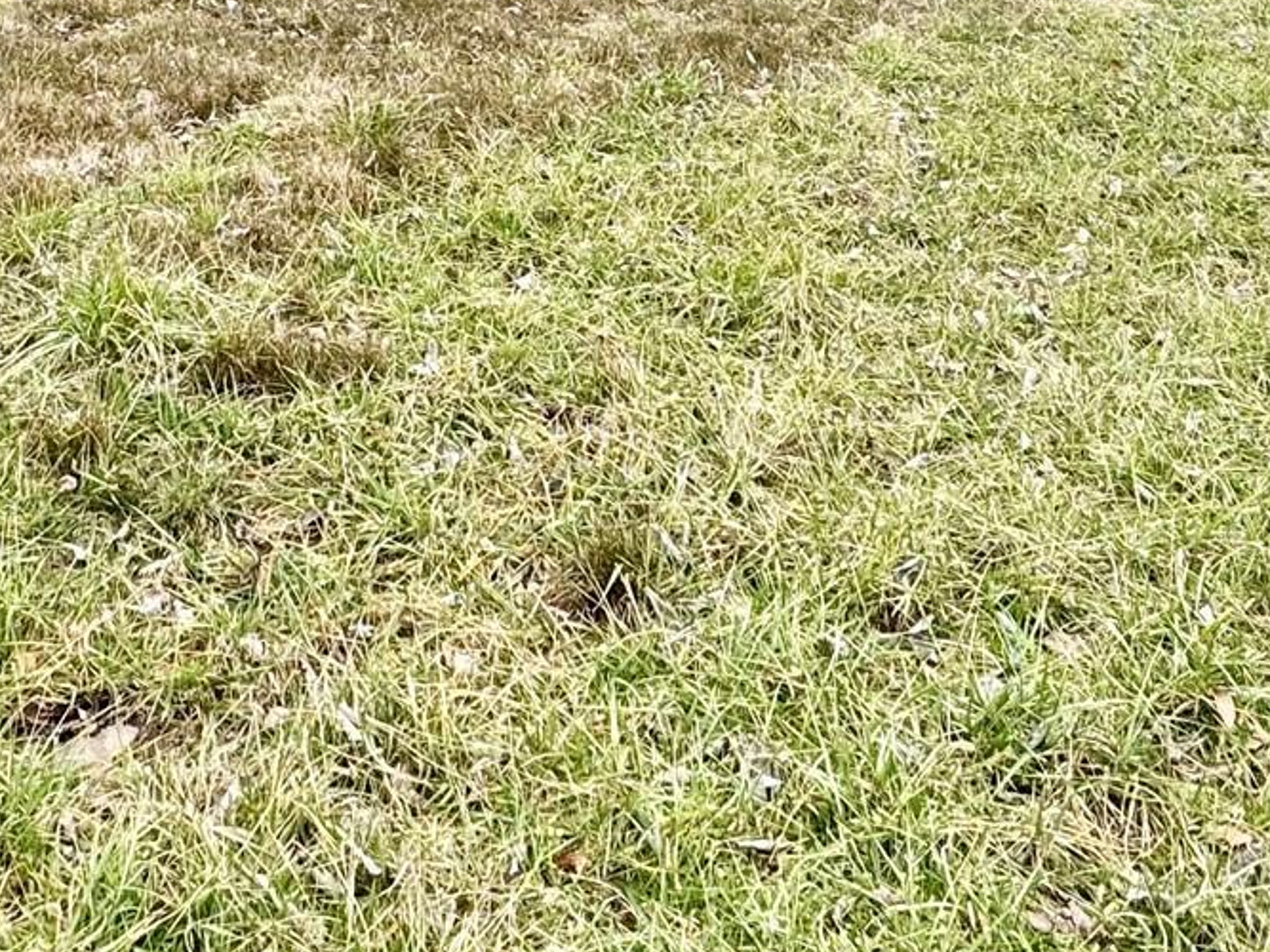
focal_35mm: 43
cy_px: -303
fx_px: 1577
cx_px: 470
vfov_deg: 27.6
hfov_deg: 43.5
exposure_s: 1/556
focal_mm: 2.22
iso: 50
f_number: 2.2
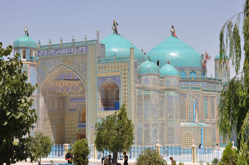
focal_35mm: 84
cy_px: 82
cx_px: 124
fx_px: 580
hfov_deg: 24.2
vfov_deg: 16.2
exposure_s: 1/400
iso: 200
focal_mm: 56
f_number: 10
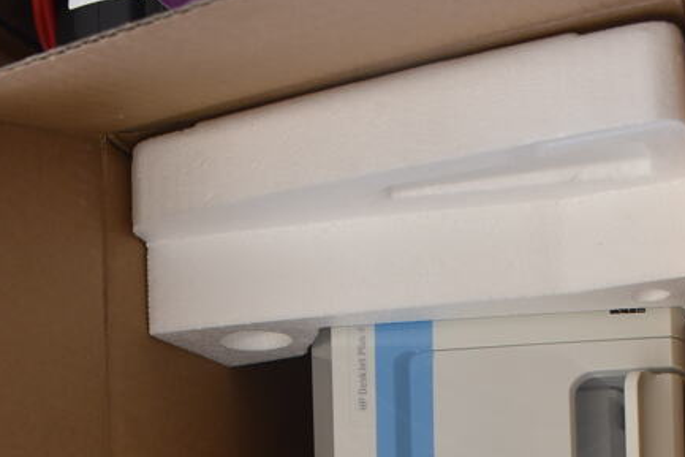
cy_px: 638
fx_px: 1085
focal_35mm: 57
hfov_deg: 35.0
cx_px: 367
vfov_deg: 21.0
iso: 400
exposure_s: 1/60
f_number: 5.6
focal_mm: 18
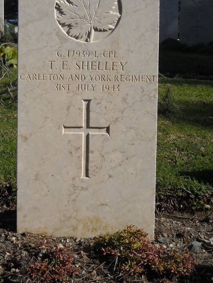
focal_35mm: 83
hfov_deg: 17.7
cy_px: 104
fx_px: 680
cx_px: 70
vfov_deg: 23.5
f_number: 6.9
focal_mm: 9.87
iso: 64
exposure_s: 1/323
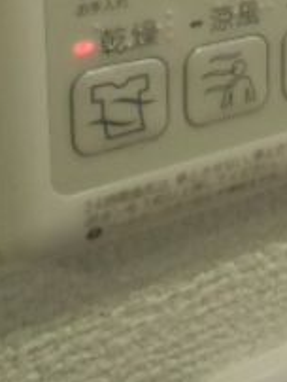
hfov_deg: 19.2
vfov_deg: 22.2
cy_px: -153
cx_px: 234
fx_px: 838
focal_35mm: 76
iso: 800
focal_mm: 4.24
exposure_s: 1/80
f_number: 3
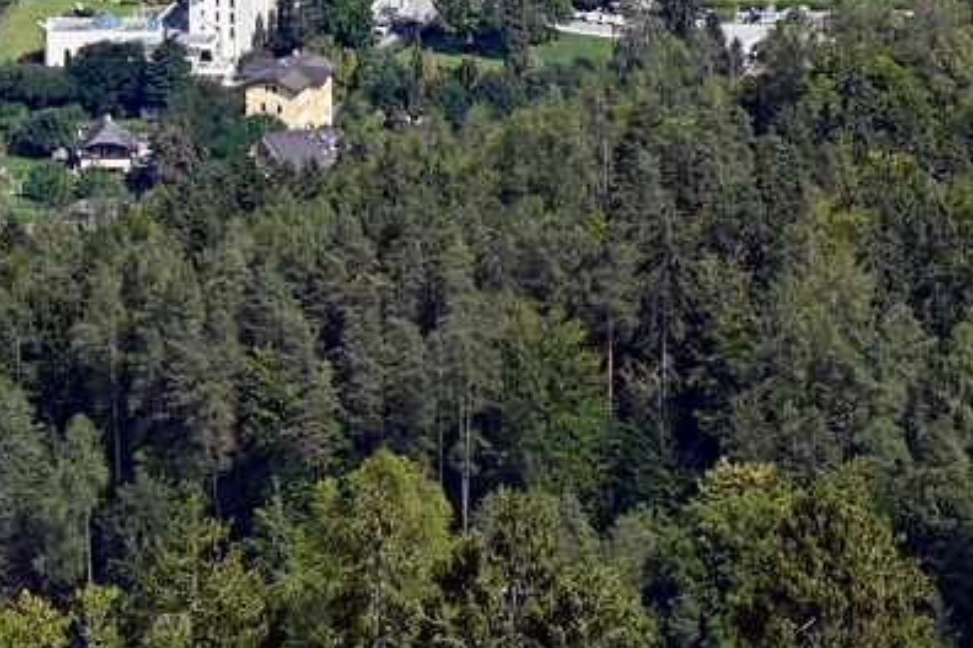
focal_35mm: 313
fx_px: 8460
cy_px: -650
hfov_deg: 6.6
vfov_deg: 4.3
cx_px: 604
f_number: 6.3
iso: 100
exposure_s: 1/320
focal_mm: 51
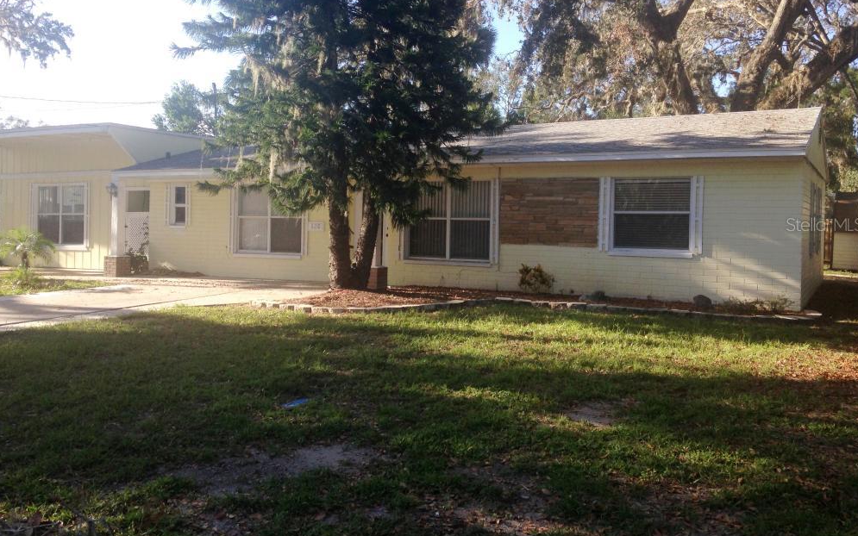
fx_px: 842
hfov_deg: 54.0
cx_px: 426
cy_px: 224
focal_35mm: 36
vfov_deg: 35.3
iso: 50
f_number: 2.4
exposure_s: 1/459
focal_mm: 4.12
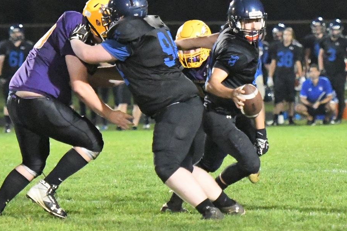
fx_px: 1981
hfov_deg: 10.0
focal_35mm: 206
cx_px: 180
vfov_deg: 6.7
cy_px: 114
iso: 20000
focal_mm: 125
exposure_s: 1/800
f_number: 2.8
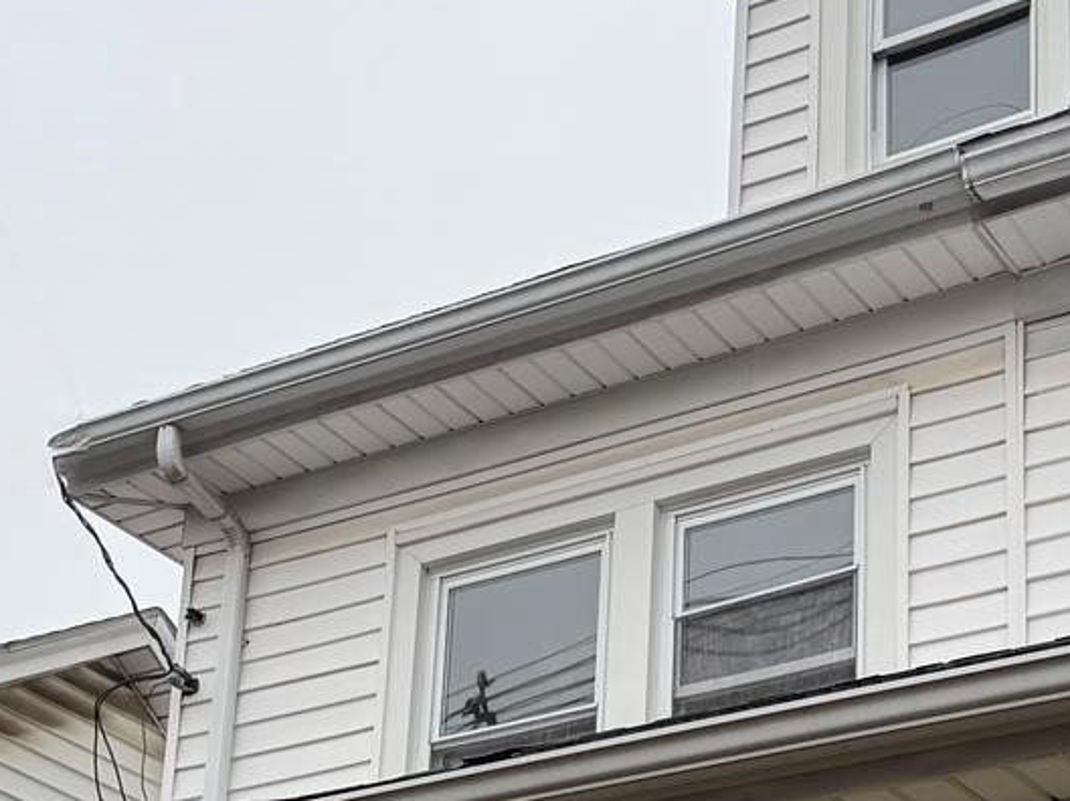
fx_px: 2873
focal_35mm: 93
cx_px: 593
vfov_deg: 15.5
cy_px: 852
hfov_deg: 21.1
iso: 80
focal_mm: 6.76
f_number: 1.78
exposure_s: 1/796
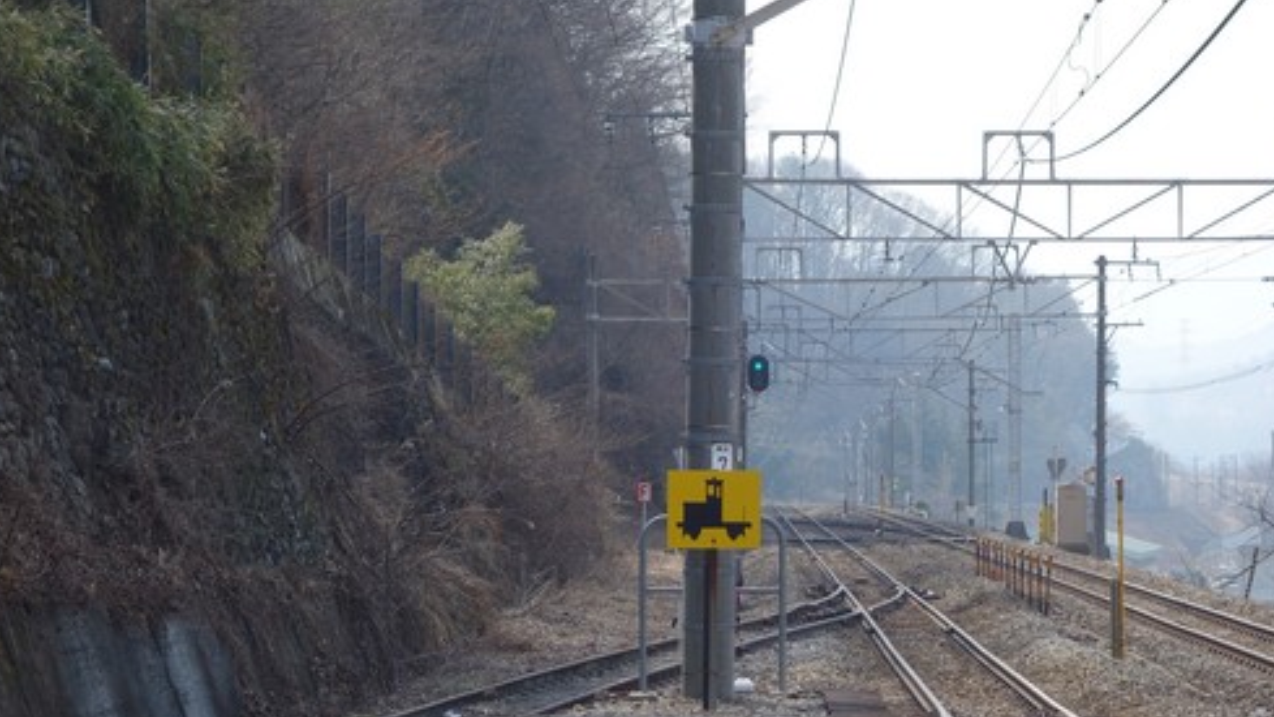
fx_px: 4628
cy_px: 416
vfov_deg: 8.9
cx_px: 711
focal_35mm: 137
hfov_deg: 15.7
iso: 125
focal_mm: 37.1
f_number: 5.6
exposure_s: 1/320
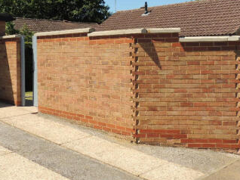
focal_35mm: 44
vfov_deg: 32.2
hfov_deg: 42.9
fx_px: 305
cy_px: 45
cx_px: 105
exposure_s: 1/1000
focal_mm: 4.3
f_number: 3
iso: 100
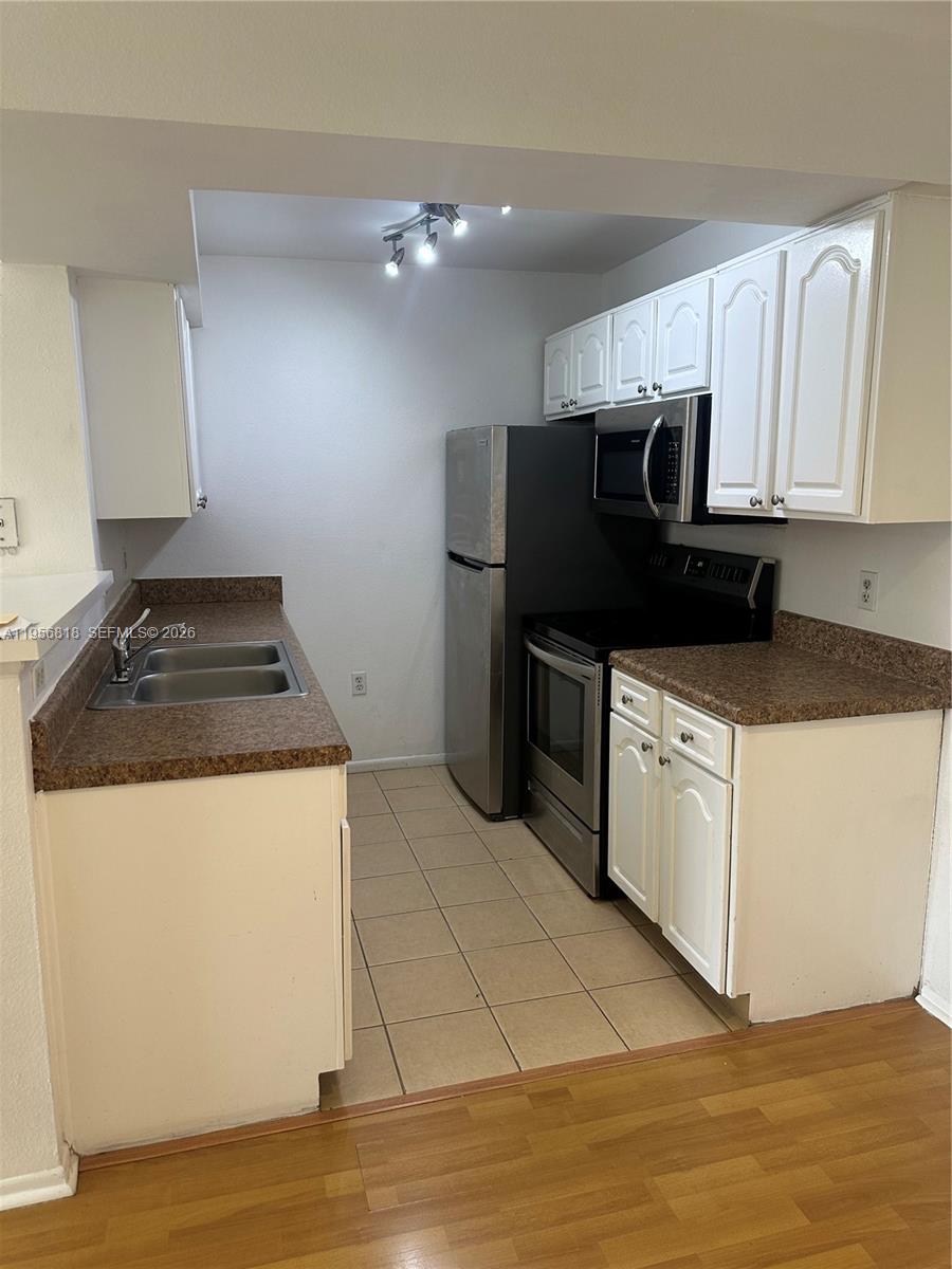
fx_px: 880
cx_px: 476
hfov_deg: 56.8
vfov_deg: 71.6
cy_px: 634
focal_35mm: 24
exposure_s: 1/60
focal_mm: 6.86
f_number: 1.78
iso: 125
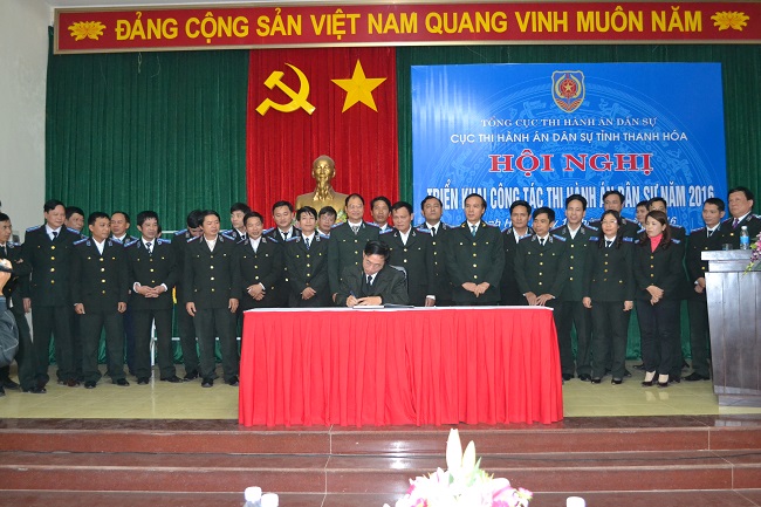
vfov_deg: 39.9
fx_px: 697
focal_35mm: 33
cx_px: 380
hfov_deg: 57.2
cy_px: 254
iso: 3200
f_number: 4
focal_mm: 22
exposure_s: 1/60
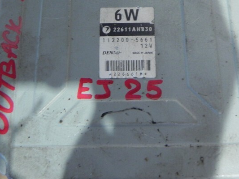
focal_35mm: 39
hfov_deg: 47.8
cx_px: 128
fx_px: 269
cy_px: 48
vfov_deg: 36.1
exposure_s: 1/10.6
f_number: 2.8
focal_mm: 4.6
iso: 400
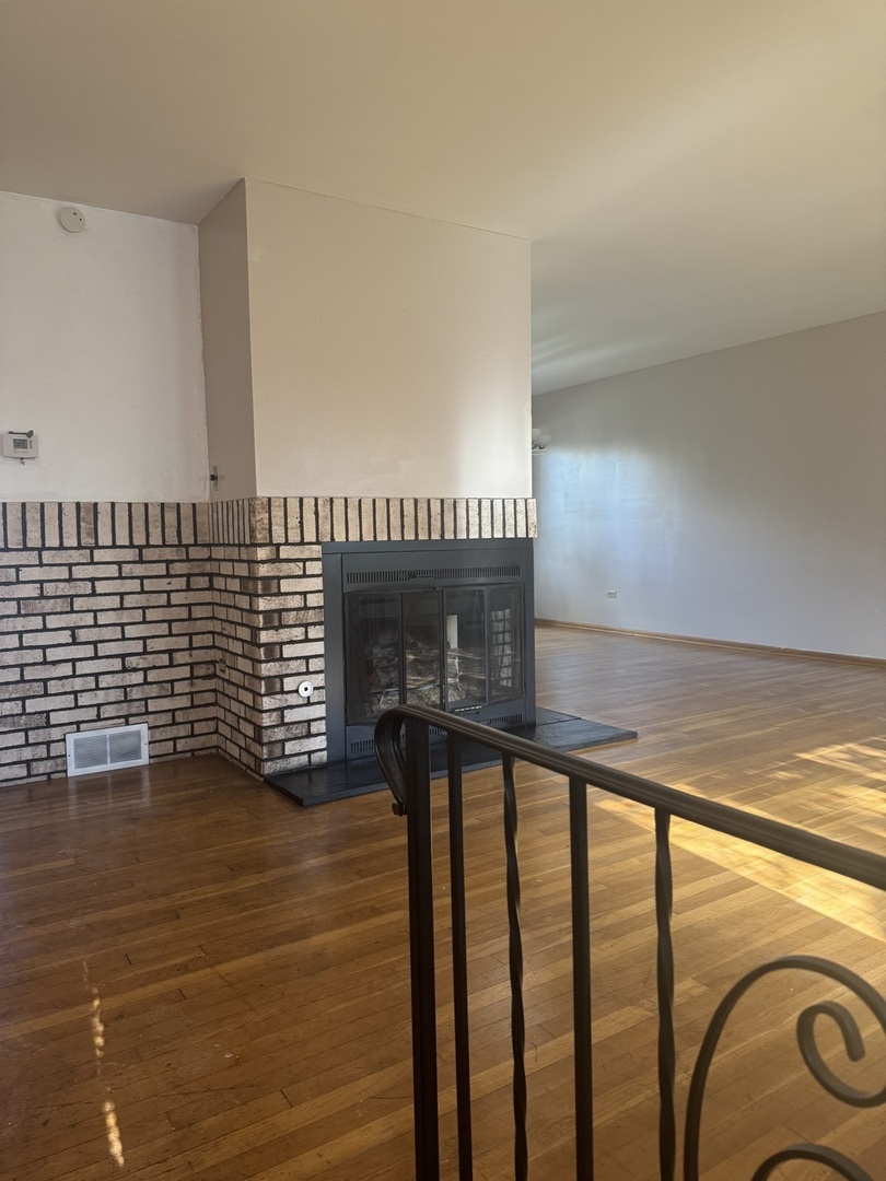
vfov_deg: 71.6
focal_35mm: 24
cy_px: 590
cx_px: 443
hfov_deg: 56.8
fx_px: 819
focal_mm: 6.76
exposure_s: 1/60
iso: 250
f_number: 1.78
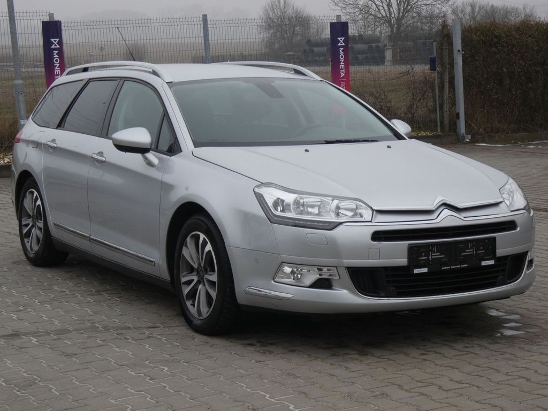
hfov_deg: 25.7
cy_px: 206
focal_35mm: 76
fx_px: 1203
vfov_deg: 19.4
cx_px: 274
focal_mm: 13.7
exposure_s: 1/80
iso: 80
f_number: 5
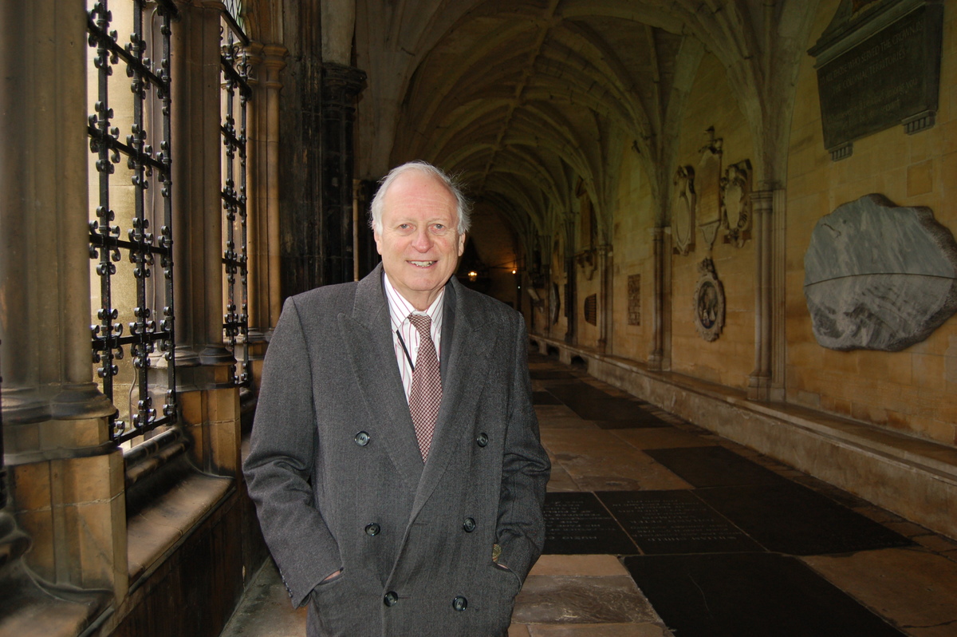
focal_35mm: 30
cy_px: 318
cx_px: 478
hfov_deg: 62.0
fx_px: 797
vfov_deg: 43.5
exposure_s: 1/60
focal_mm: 20
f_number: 3.8
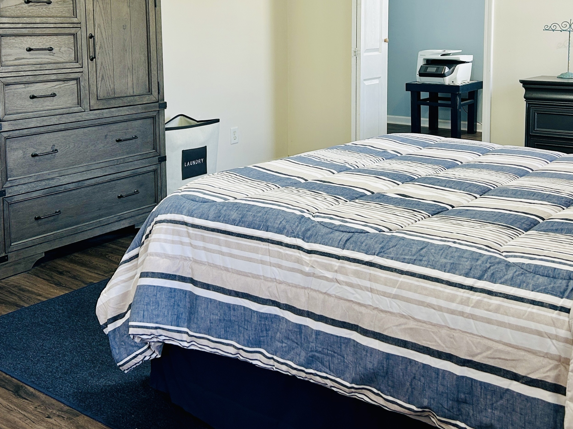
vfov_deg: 33.4
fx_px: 695
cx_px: 279
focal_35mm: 42
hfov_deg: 44.8
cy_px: 92
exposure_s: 1/60
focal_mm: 5.7
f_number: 1.5
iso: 80
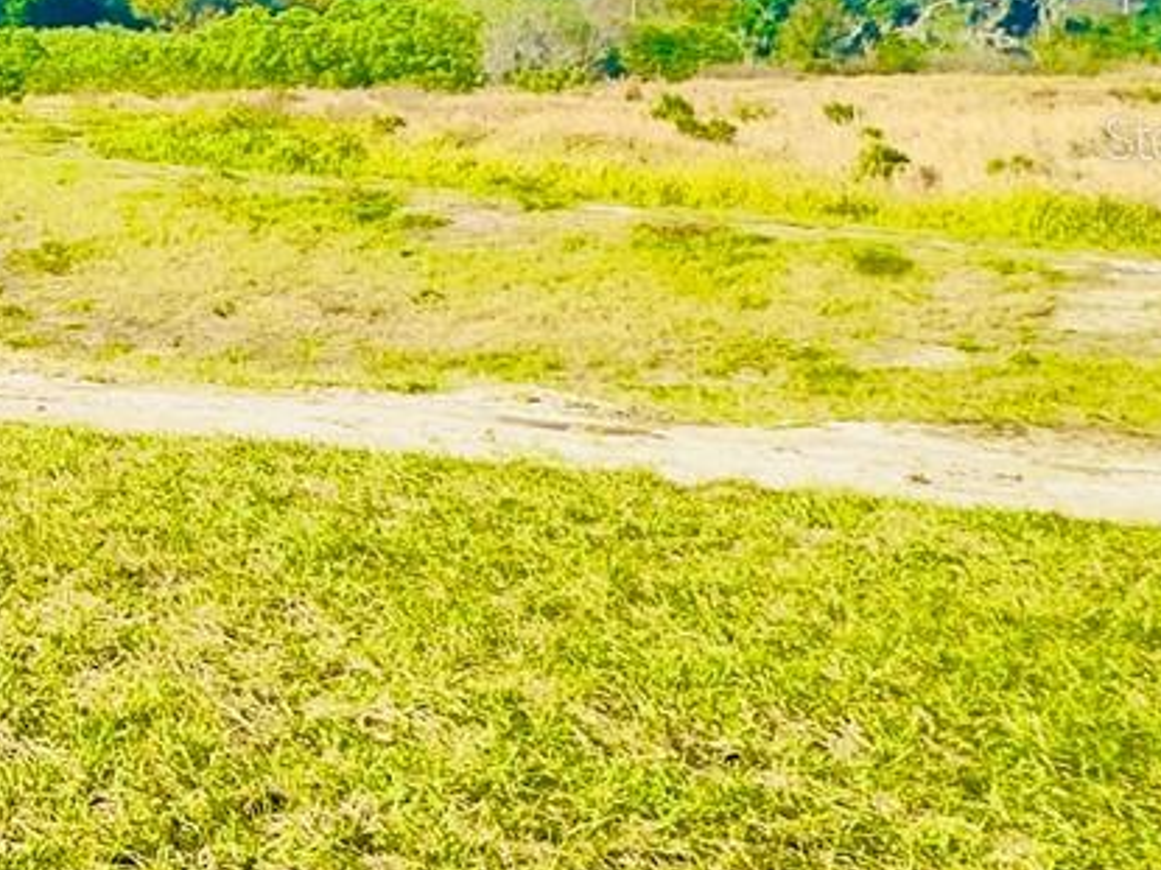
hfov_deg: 22.6
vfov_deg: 26.4
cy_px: 137
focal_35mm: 54
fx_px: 1811
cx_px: -870
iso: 50
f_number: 2.2
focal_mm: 2.22
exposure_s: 1/1642
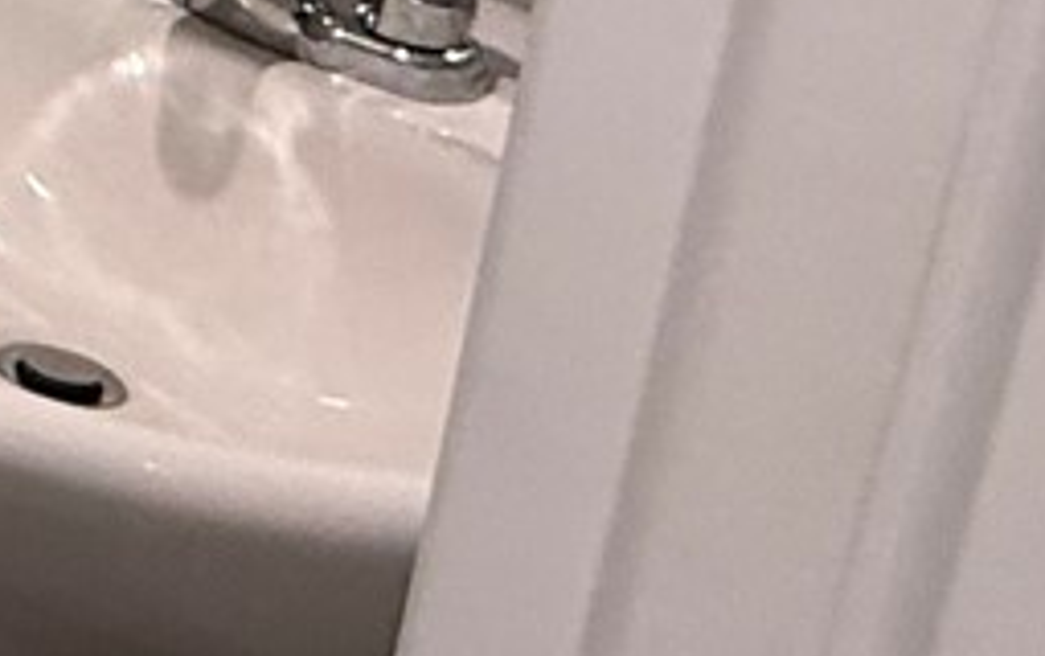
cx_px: -1660
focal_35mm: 93
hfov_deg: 13.5
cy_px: -525
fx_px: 2652
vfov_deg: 12.8
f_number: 2.2
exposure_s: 1/60
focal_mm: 2.22
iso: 200
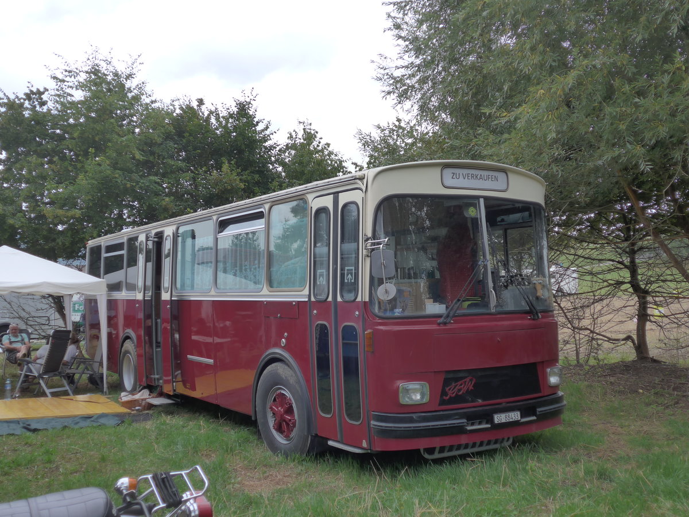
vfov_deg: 36.8
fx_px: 776
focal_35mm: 39
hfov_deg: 47.9
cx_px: 344
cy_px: 258
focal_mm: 8
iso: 160
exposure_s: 1/250
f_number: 2.5
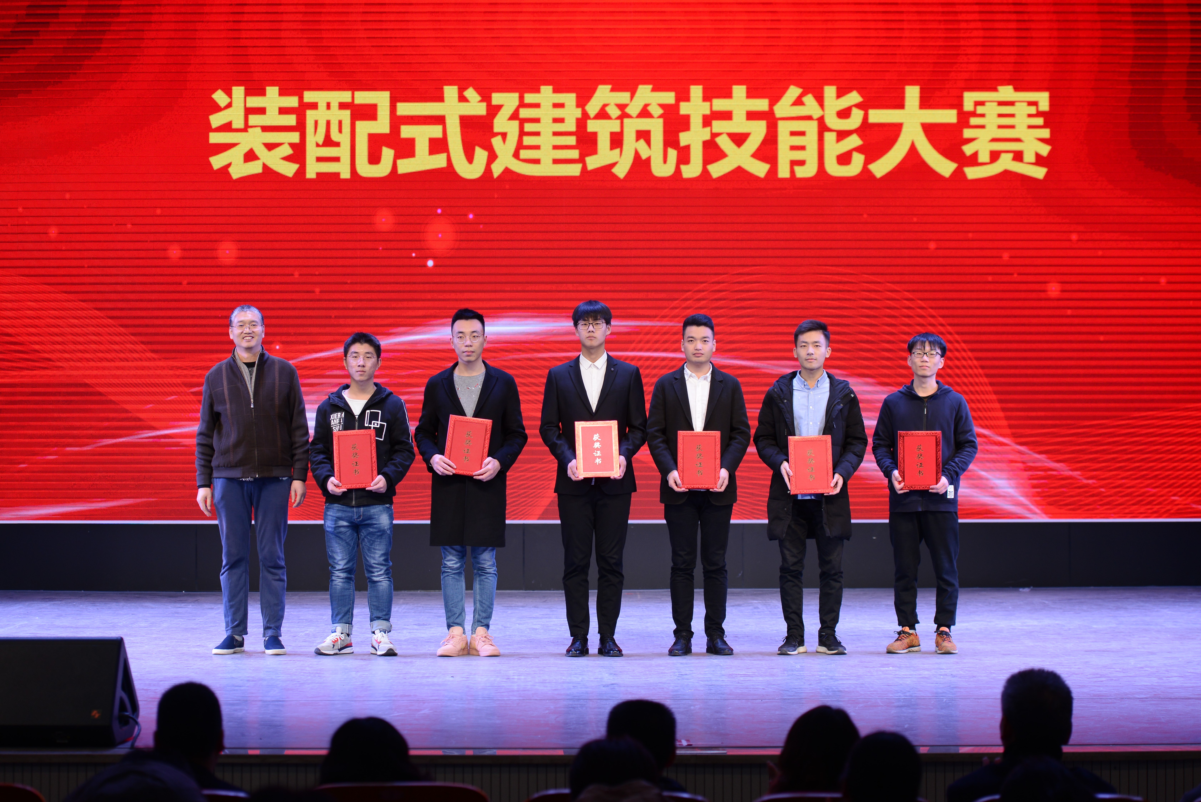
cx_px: 600
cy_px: 401
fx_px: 2603
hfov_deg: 26.0
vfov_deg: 17.5
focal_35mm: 78
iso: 500
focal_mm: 78
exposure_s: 1/320
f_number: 3.5
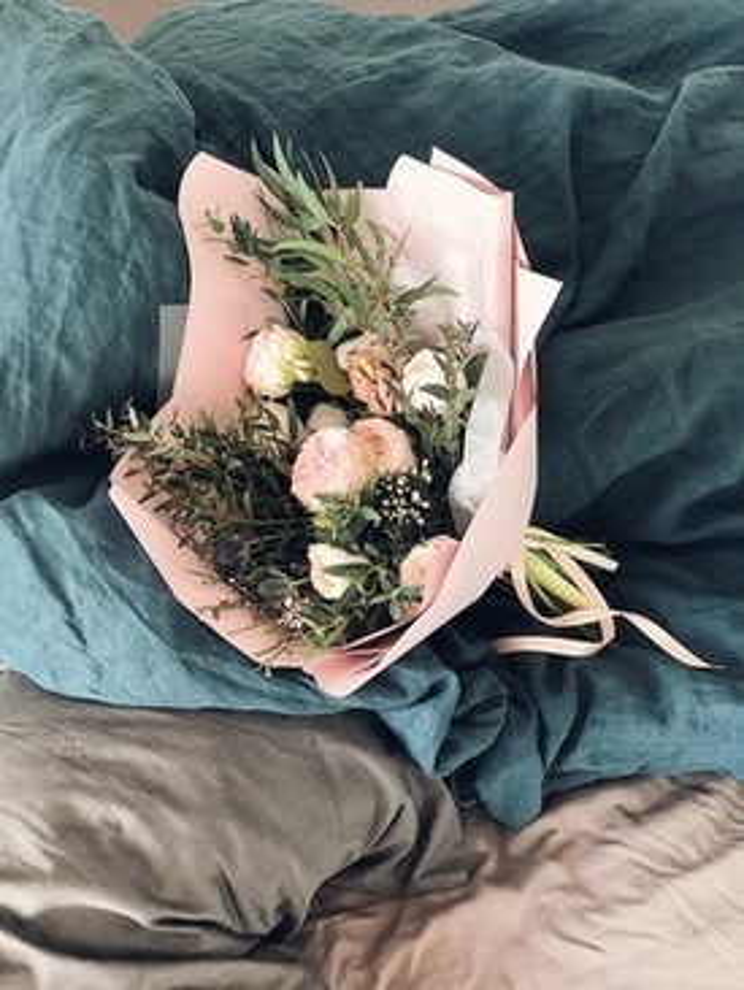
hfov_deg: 28.1
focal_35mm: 52
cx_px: 372
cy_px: 495
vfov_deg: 36.8
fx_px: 1488
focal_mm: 6
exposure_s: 1/50
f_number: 2.4
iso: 64
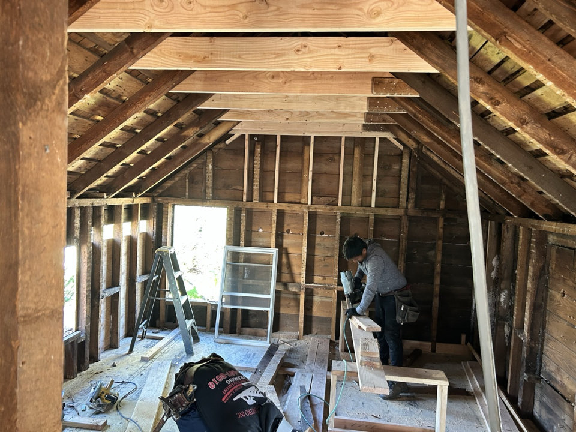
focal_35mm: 26
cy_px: 216
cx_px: 288
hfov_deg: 67.3
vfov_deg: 53.1
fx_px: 433
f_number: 1.5
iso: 250
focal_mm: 5.7
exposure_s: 1/60
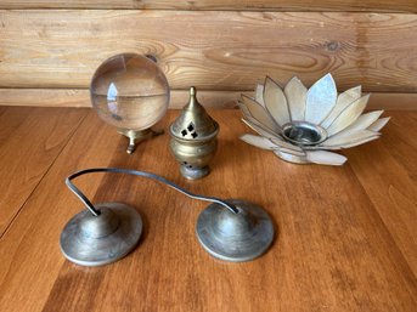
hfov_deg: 67.3
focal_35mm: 26
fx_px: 313
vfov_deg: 53.0
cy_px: 156
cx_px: 208
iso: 64
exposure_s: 1/121
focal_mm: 5.7
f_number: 1.5
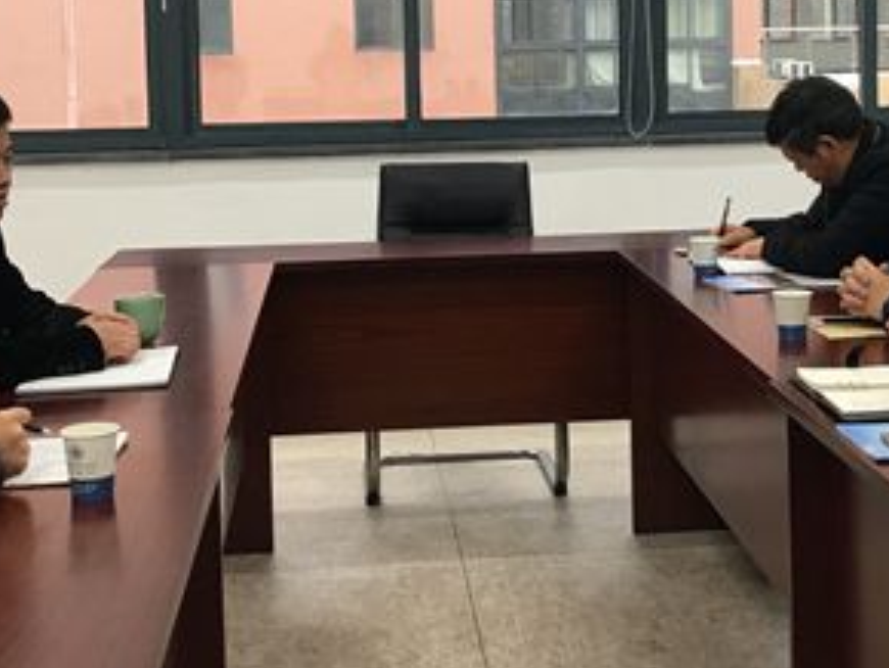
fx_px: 1799
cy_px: 149
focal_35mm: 70
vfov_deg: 20.8
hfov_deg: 27.7
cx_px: 552
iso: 40
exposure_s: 1/17
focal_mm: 4.15
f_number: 2.2
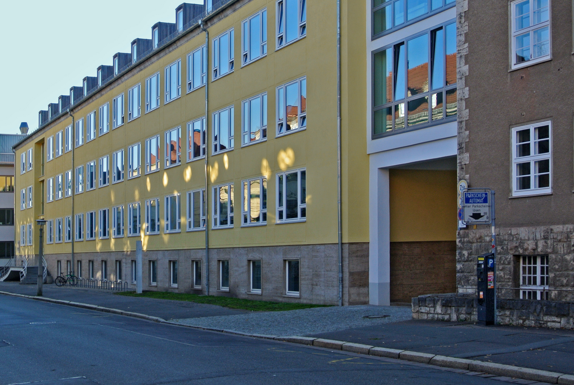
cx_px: 225
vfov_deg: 26.1
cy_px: 205
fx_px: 830
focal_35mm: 52
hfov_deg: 38.0
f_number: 4.2
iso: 100
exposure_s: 1/250
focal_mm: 15.1
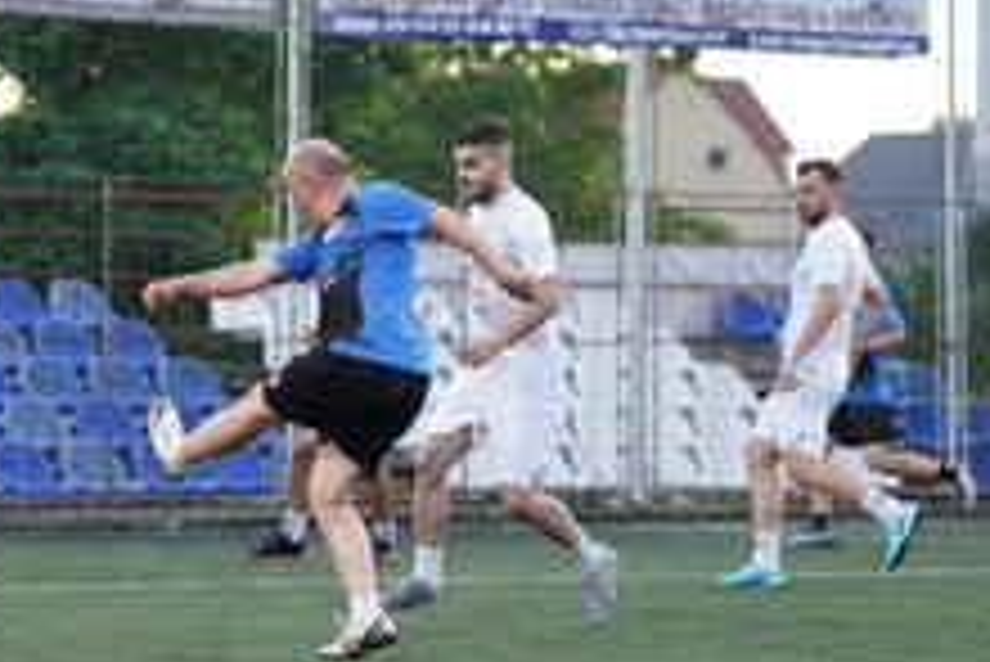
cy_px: 313
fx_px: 5311
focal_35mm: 193
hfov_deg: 10.6
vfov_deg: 7.1
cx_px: 122
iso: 2000
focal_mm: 85
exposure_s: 1/1600
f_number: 2
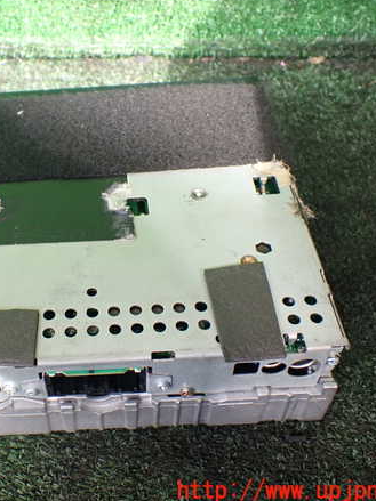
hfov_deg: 34.4
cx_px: 93
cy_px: 249
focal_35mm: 41
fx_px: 594
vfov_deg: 45.8
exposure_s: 1/125
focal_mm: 5.4
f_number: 2.3
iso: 320
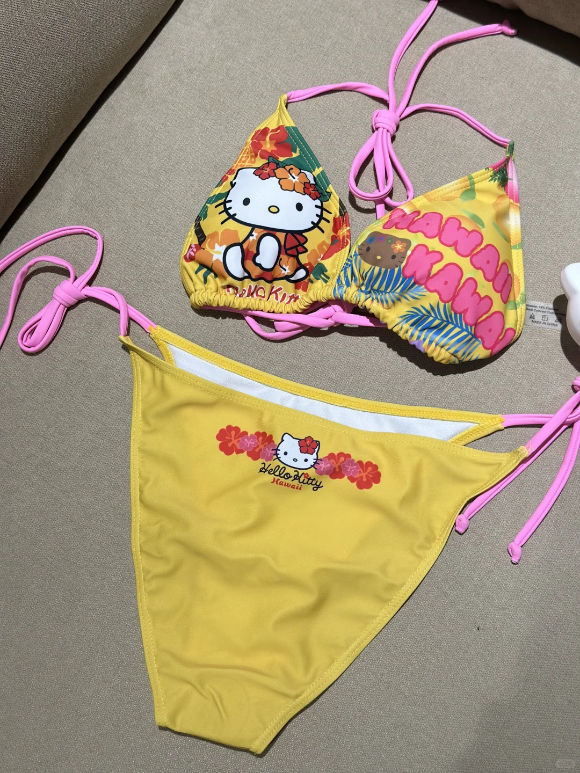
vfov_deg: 39.7
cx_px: 290
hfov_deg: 30.3
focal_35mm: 48
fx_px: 1072
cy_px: 386
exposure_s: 1/100
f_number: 1.78
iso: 100
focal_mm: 6.86
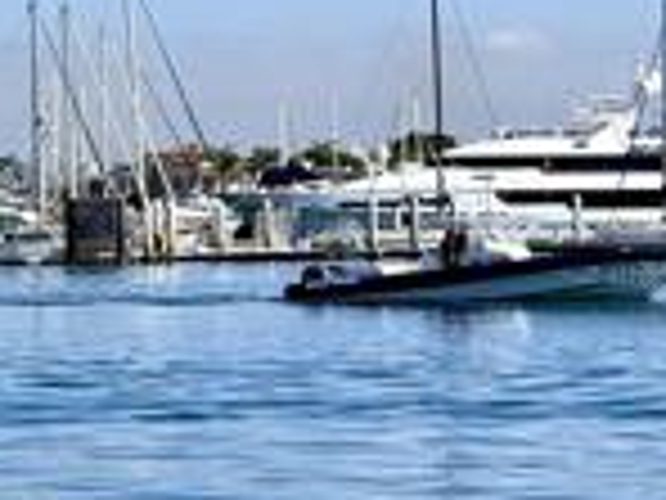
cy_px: -131
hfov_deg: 9.5
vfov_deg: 7.1
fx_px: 3983
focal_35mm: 207
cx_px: -86
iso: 64
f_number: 1.78
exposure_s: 1/5208
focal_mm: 6.76
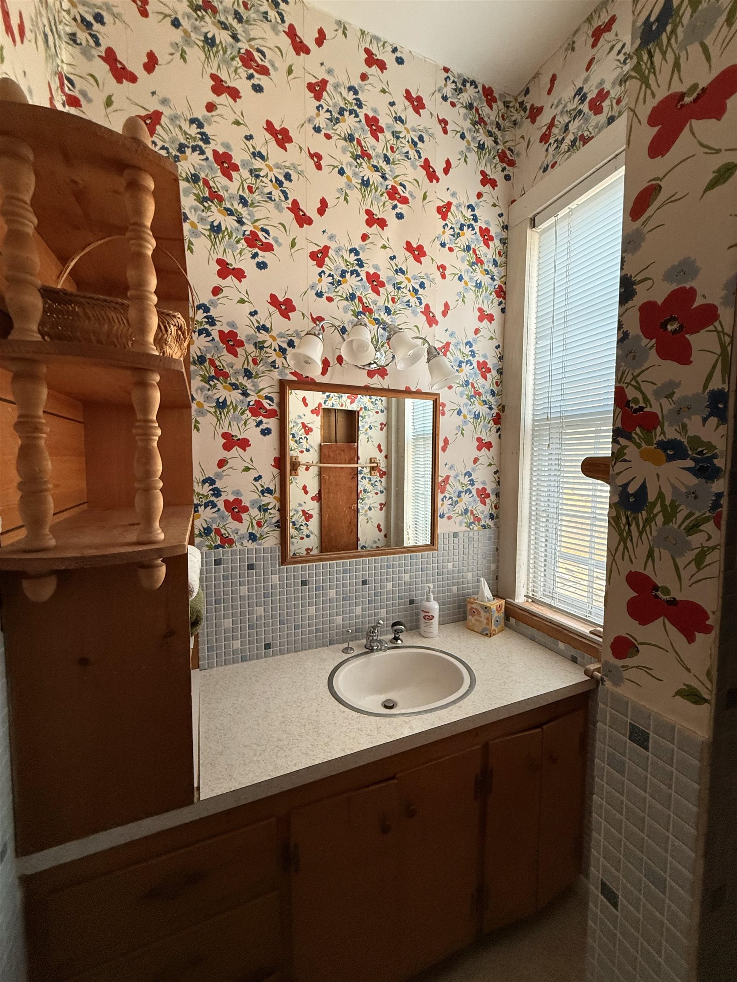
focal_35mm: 14
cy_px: 491
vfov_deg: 102.1
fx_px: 397
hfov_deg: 85.7
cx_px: 368
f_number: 2.2
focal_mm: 2.22
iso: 320
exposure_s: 1/75
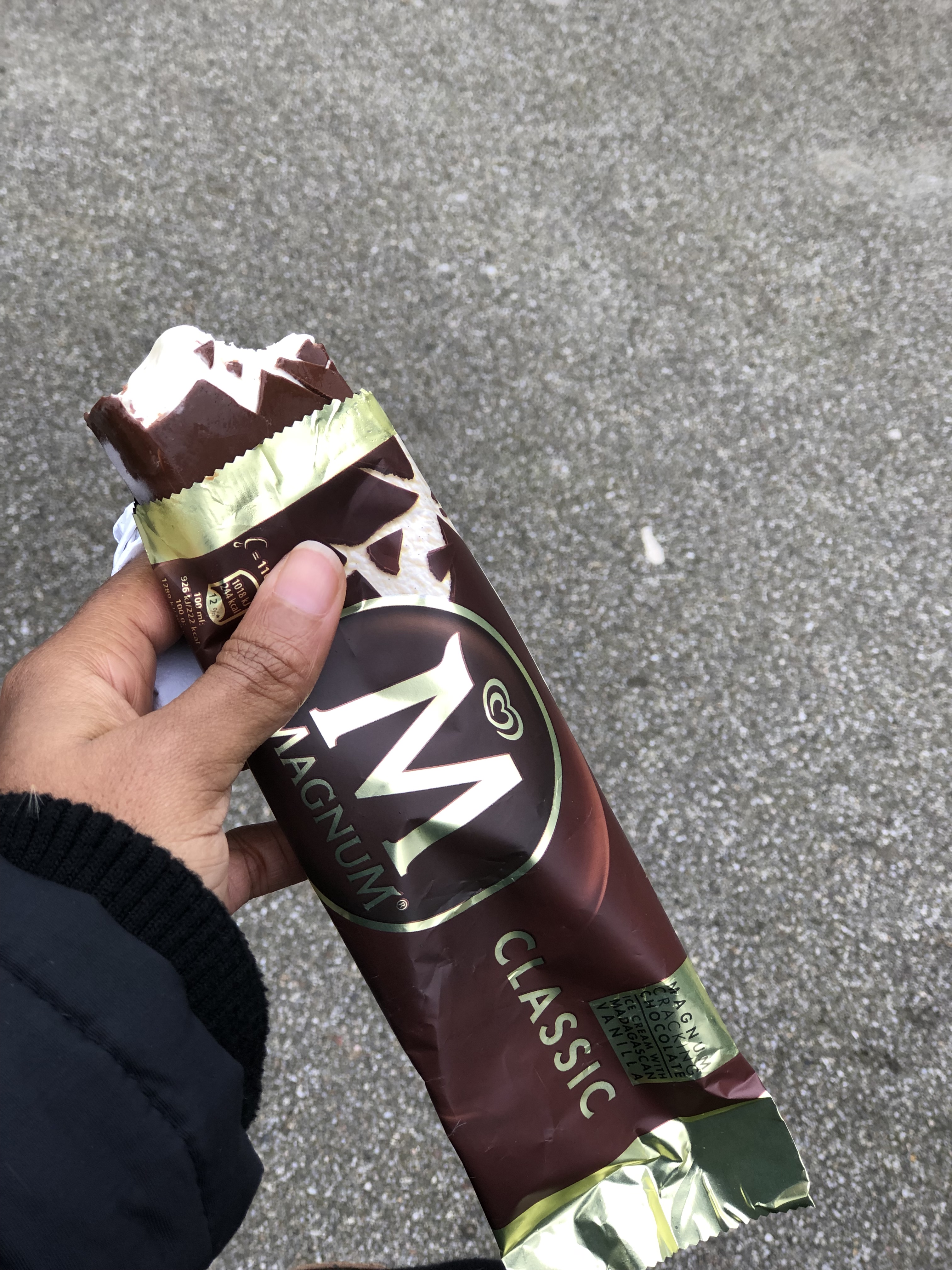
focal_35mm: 57
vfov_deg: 33.8
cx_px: 476
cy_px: 635
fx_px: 2090
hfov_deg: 25.7
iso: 20
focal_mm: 6.6
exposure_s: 1/40
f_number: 2.8
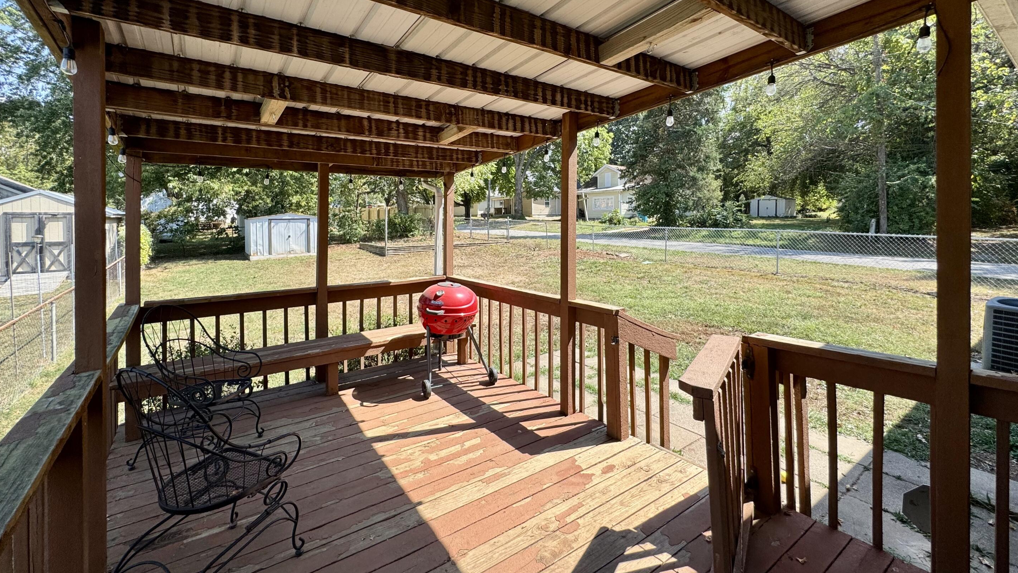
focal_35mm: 16
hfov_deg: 99.3
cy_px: 227
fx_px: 432
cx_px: 496
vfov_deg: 66.4
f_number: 2.2
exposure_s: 1/587
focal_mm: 2.22
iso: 50
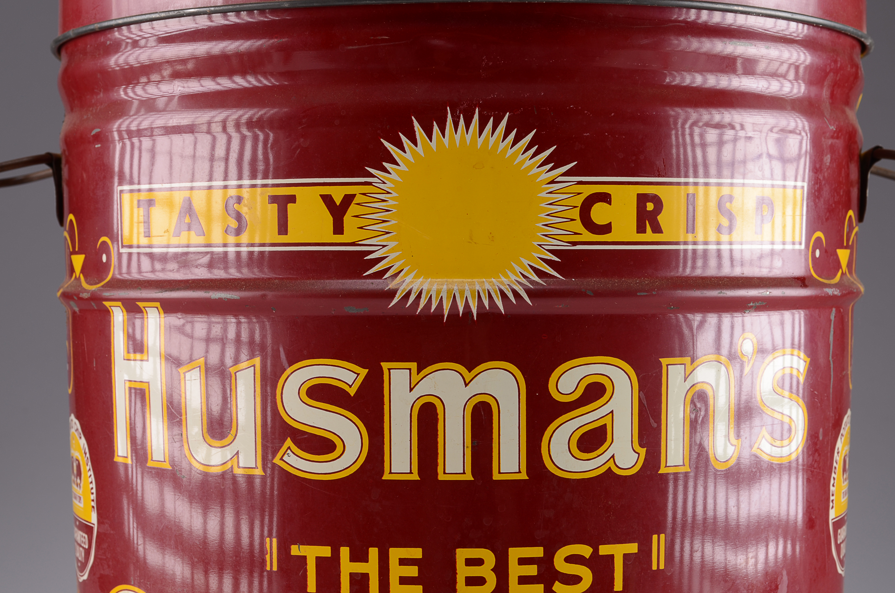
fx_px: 1786
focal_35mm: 72
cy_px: 296
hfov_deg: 28.1
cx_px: 448
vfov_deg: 18.8
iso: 100
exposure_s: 1/80
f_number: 13
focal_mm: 48
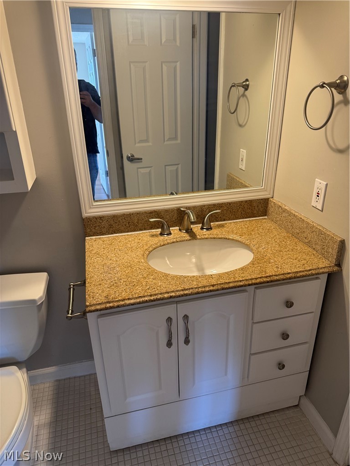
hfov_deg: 56.8
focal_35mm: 24
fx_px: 324
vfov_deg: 71.6
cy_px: 233
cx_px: 175
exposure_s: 1/60
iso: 160
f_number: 1.78
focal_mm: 6.76
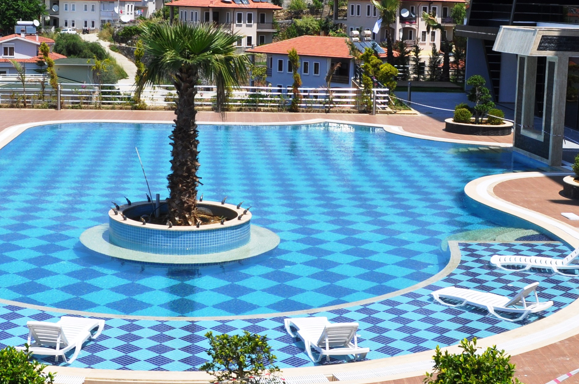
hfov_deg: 32.8
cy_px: 134
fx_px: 980
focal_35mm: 61
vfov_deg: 22.1
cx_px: 240
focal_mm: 18
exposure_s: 1/400
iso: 200
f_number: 10
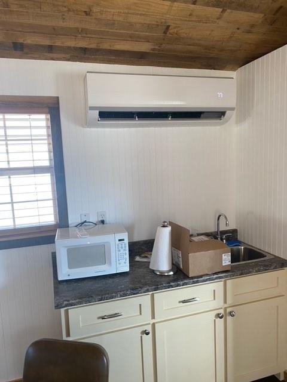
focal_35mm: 26
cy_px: 191
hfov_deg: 53.1
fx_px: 287
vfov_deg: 67.3
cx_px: 144
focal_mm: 4.25
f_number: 1.8
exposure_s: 1/69
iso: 125
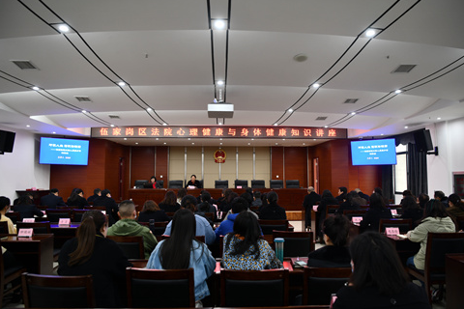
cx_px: 236
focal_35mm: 25
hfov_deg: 71.5
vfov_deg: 51.3
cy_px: 156
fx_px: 322
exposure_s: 1/20
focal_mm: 24
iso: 160
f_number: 2.8
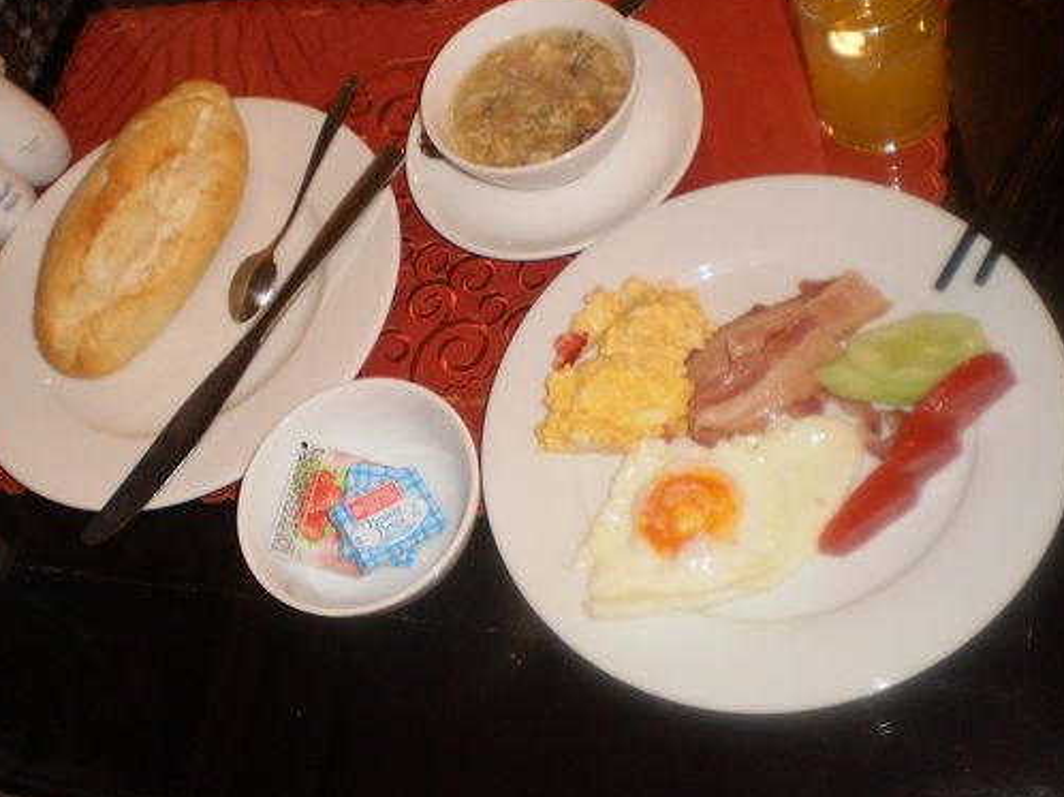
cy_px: 300
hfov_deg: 40.4
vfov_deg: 30.7
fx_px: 1444
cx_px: 504
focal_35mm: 47
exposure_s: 1/30
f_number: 3.1
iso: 125
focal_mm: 6.3
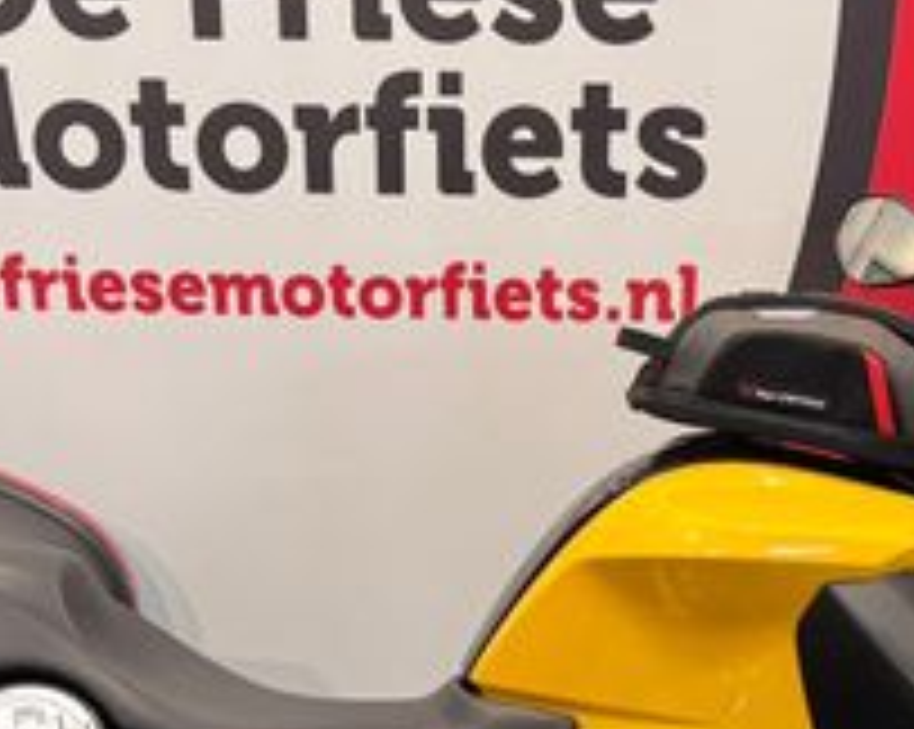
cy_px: 873
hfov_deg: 25.7
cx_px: 500
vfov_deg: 19.5
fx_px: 2000
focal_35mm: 74
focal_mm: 6.76
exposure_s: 1/50
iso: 400
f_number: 1.78
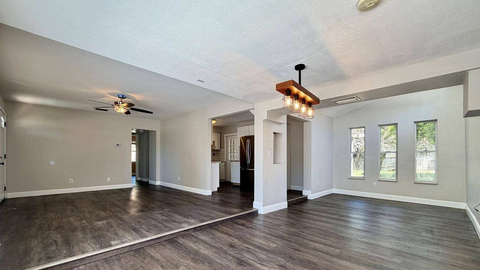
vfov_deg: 66.6
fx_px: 204
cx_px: 236
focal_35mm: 16
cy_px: 158
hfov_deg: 99.4
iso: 80
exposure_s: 1/120
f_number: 2.2
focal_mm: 2.22
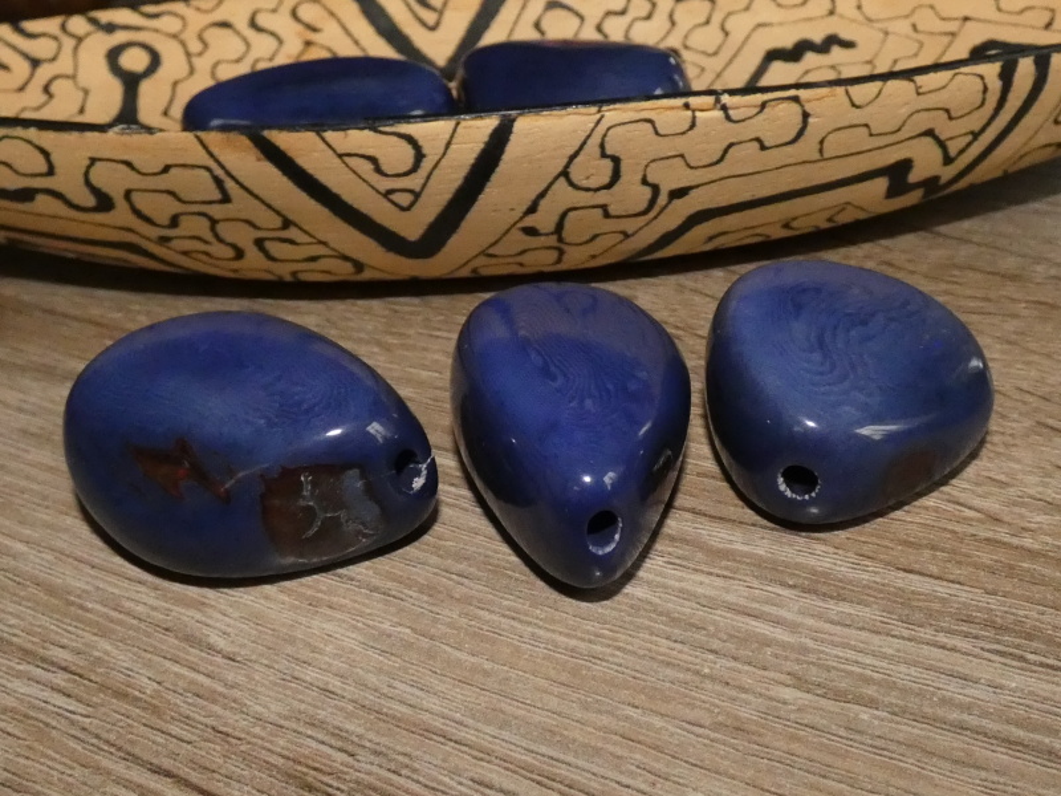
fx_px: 613
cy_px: 398
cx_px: 530
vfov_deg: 66.0
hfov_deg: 81.7
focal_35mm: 20
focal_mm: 3.6
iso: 800
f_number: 2.8
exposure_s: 1/125
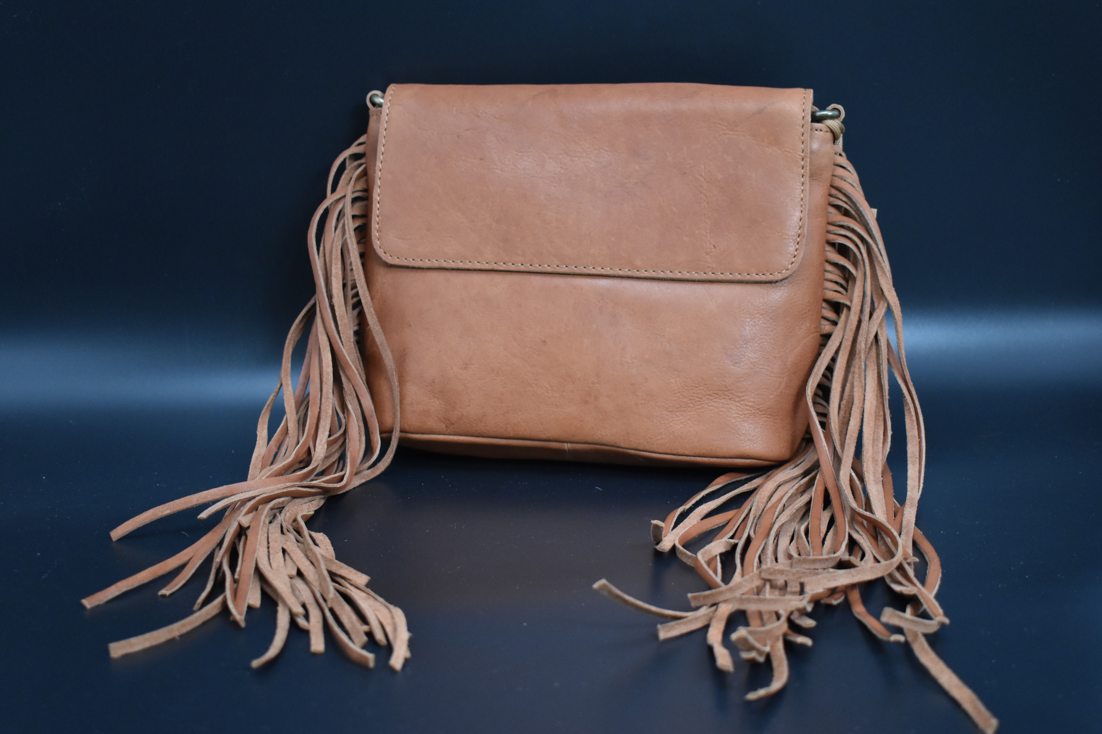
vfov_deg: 28.1
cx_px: 551
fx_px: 1469
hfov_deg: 41.1
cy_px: 367
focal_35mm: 48
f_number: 4.5
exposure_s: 1/60
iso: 2000
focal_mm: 32
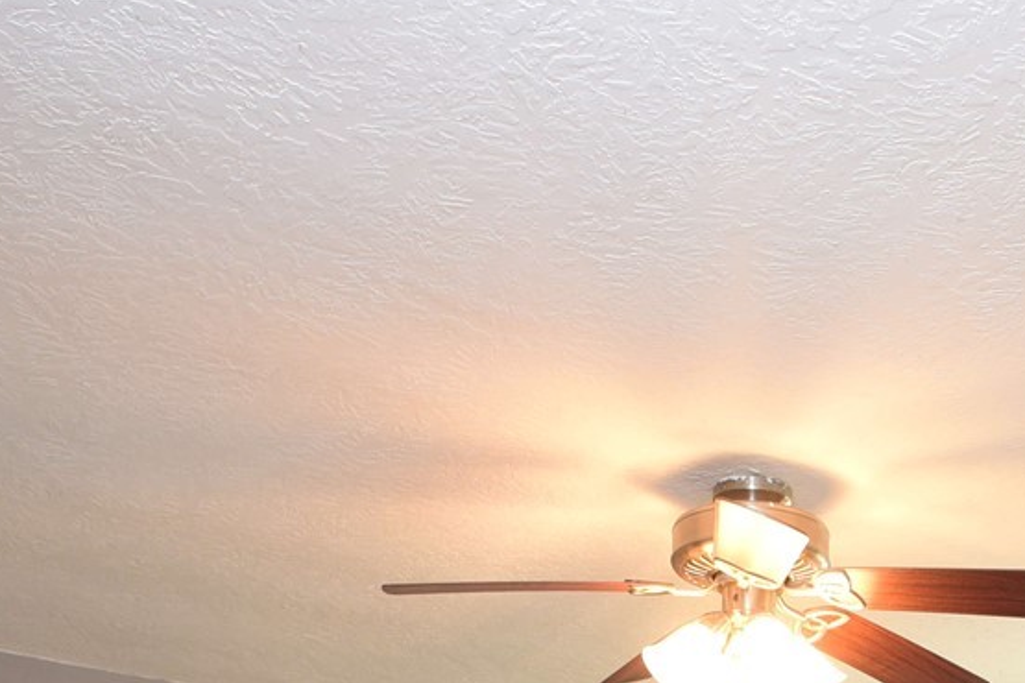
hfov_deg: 34.8
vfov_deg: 20.4
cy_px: 1082
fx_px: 1566
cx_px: 862
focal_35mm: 55
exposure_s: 1/8
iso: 500
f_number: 8
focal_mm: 15
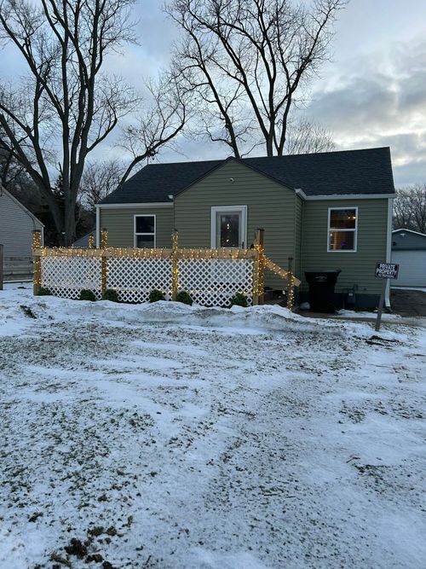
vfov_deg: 67.3
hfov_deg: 53.0
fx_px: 427
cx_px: 213
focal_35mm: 26
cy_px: 284
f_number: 1.5
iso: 160
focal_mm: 5.7
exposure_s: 1/60
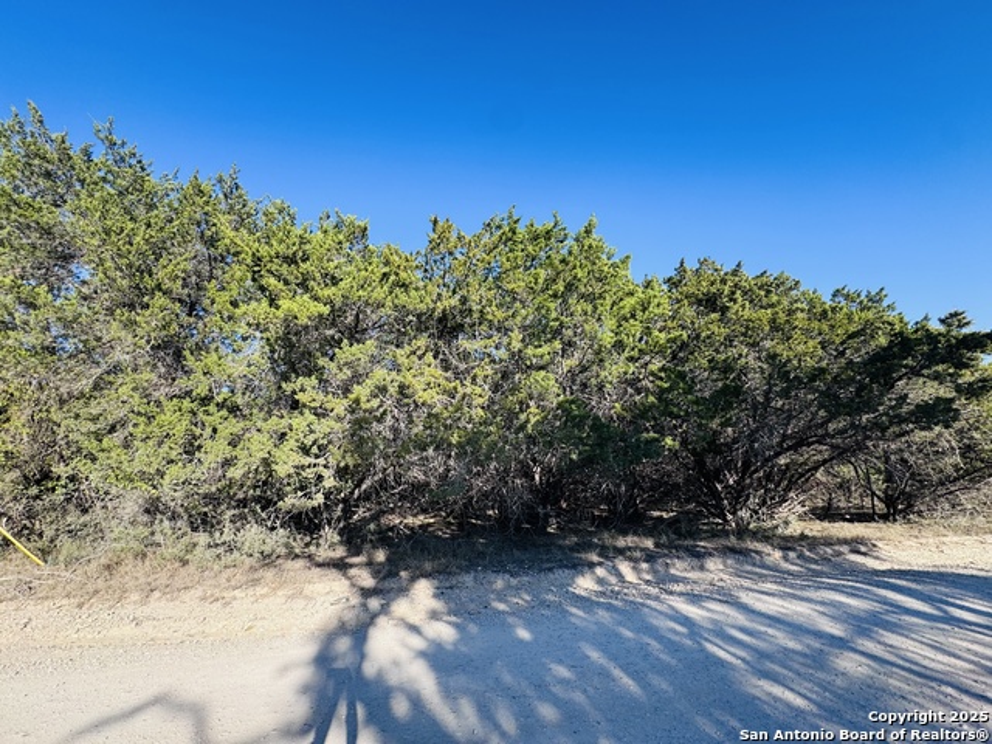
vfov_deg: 85.7
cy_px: 372
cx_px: 496
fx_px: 401
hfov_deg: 102.1
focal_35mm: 14
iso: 40
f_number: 2.2
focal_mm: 2.22
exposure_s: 1/544
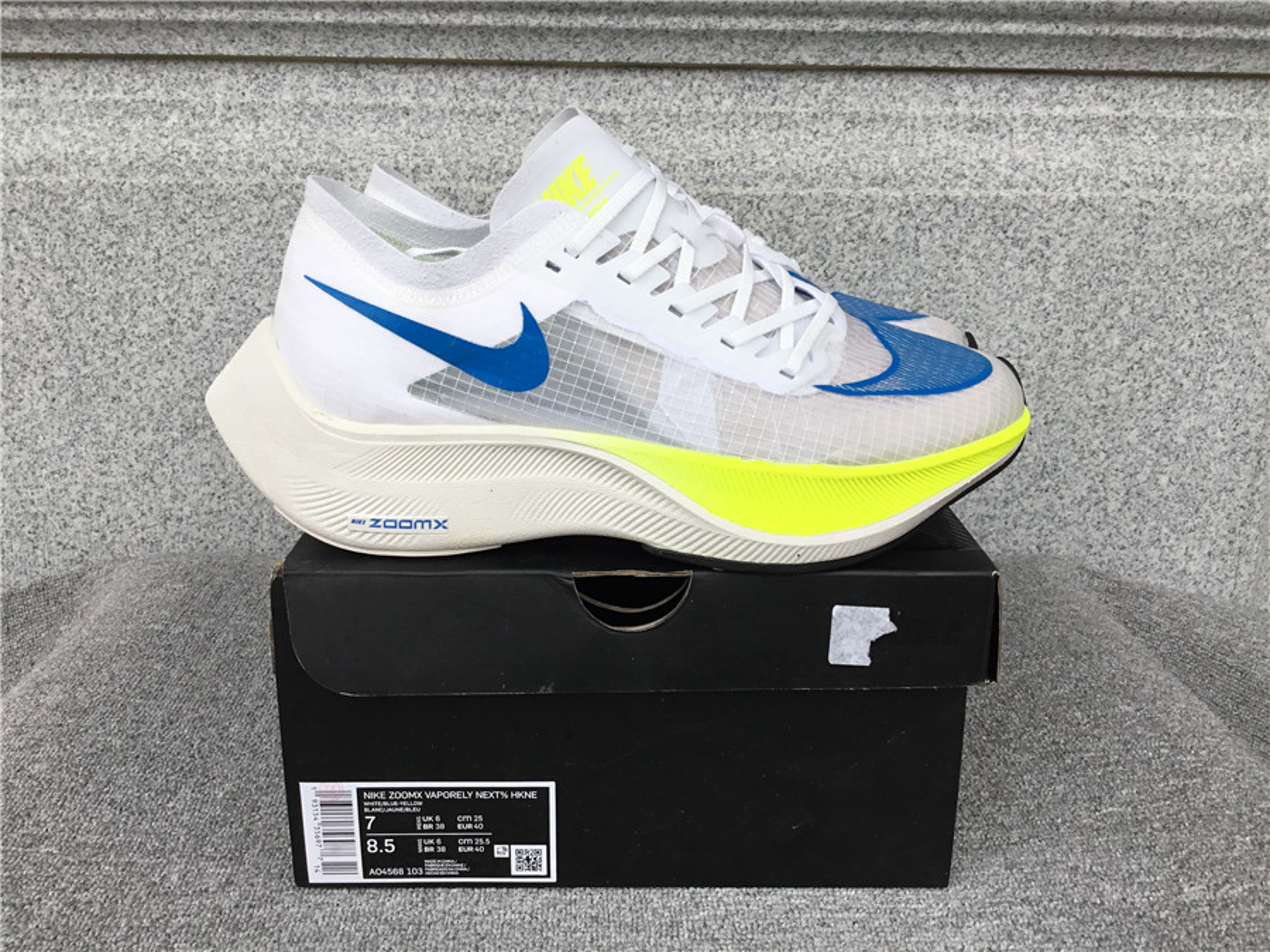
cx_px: 635
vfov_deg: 45.4
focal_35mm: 31
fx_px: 1137
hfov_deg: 58.4
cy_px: 476
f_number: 2.4
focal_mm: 3.3
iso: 25
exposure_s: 1/181
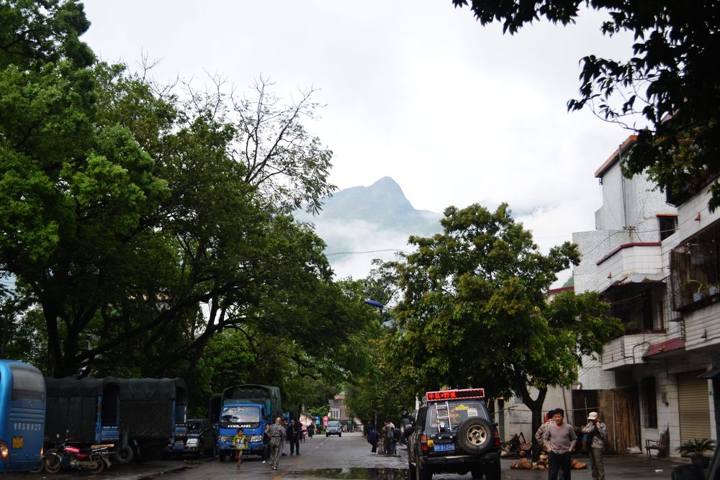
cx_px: 360
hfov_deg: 41.1
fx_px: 960
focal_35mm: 48
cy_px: 240
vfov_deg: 28.1
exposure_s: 1/125
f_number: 5
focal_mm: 32
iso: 100
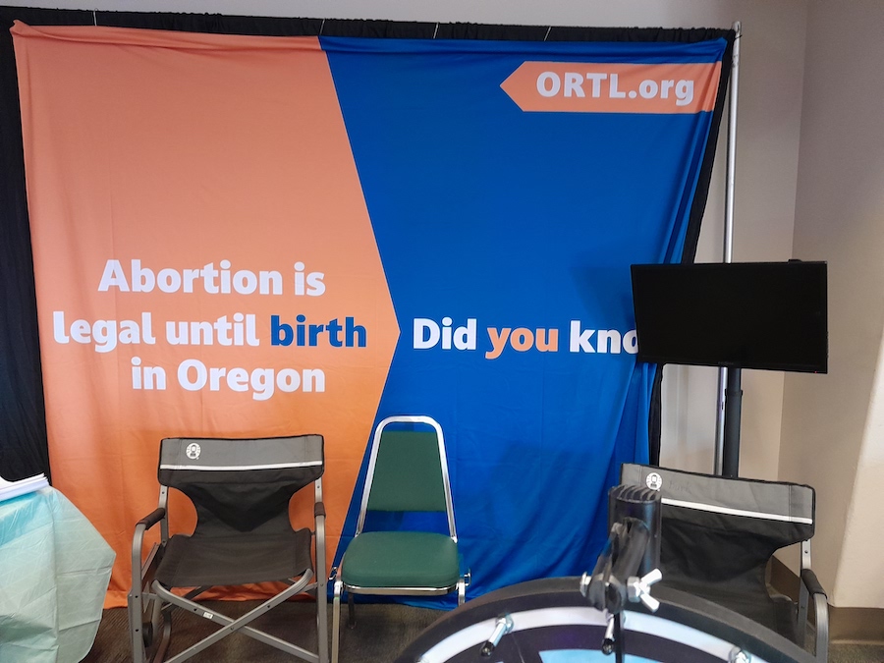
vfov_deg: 51.4
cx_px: 442
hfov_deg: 65.3
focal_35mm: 27
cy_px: 332
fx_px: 690
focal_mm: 4
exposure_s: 1/30
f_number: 1.8
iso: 400
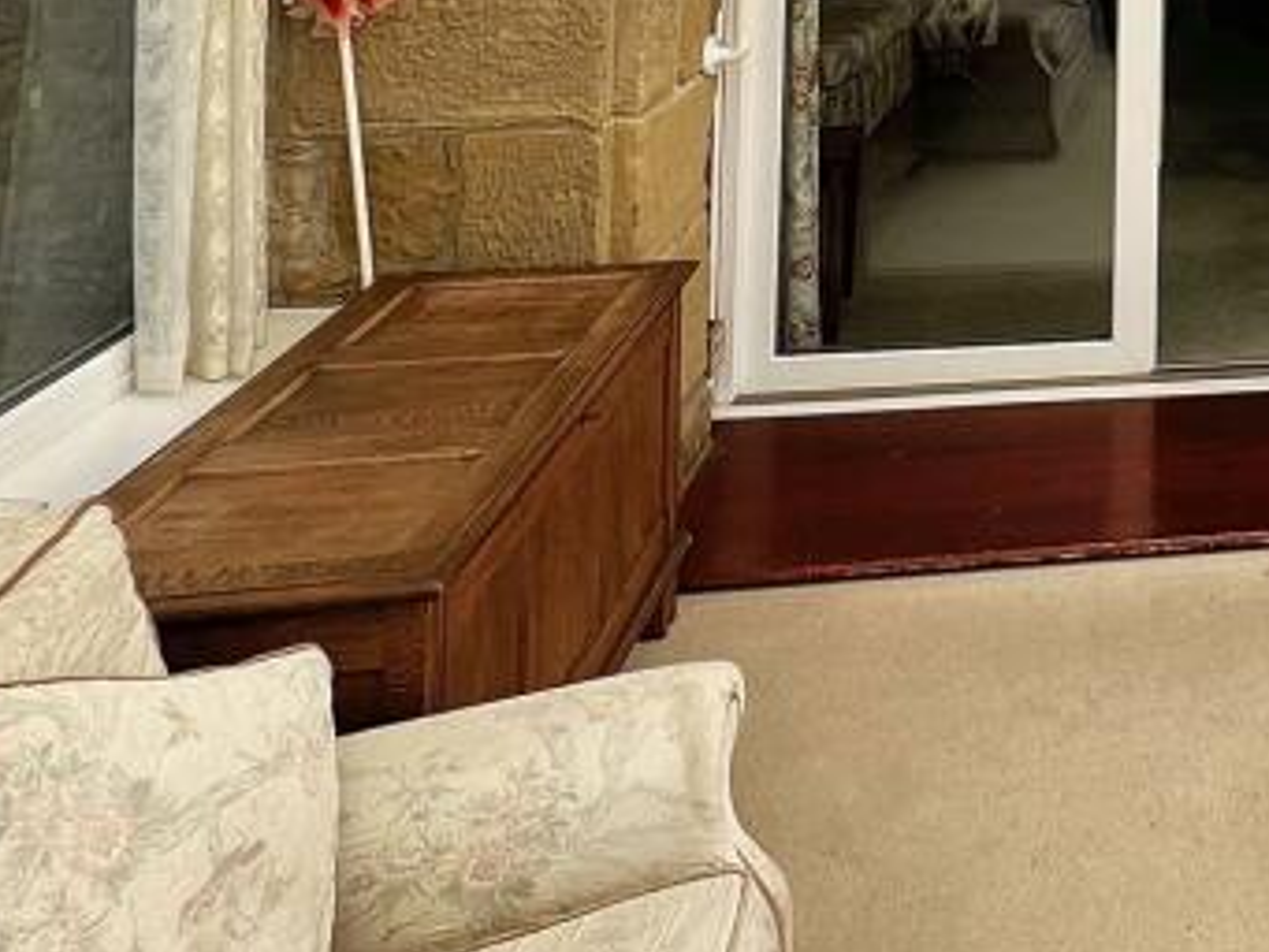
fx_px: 1430
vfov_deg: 28.8
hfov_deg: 38.2
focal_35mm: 39
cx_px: 1448
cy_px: -338
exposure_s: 1/528
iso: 32
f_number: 1.8
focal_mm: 1.6
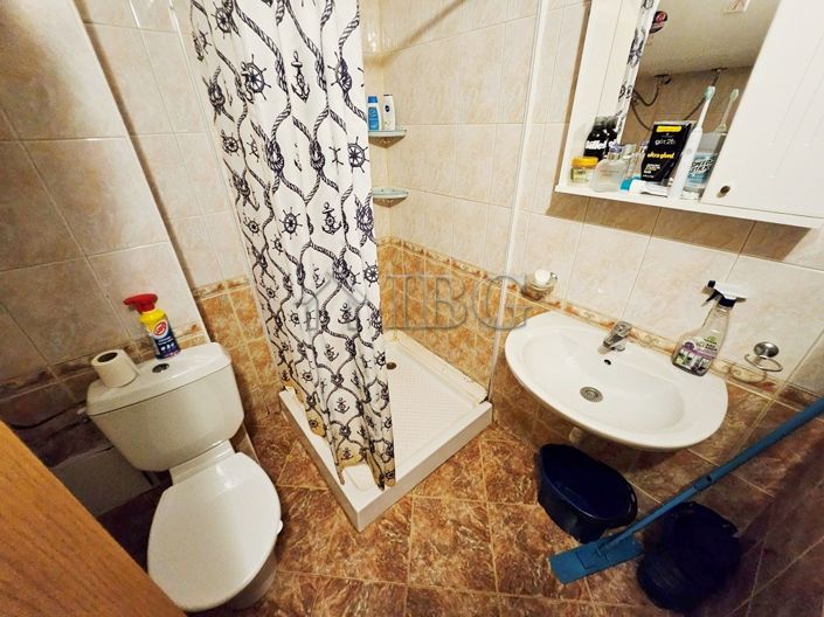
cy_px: 308
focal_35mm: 13
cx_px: 412
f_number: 2.2
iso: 640
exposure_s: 1/33.3
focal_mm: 1.7
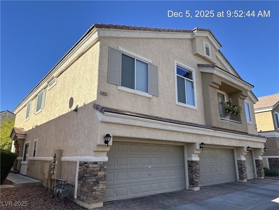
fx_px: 193
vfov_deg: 56.8
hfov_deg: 71.6
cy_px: 105
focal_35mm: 24
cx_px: 140
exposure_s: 1/2525
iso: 80
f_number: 1.78
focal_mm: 6.86
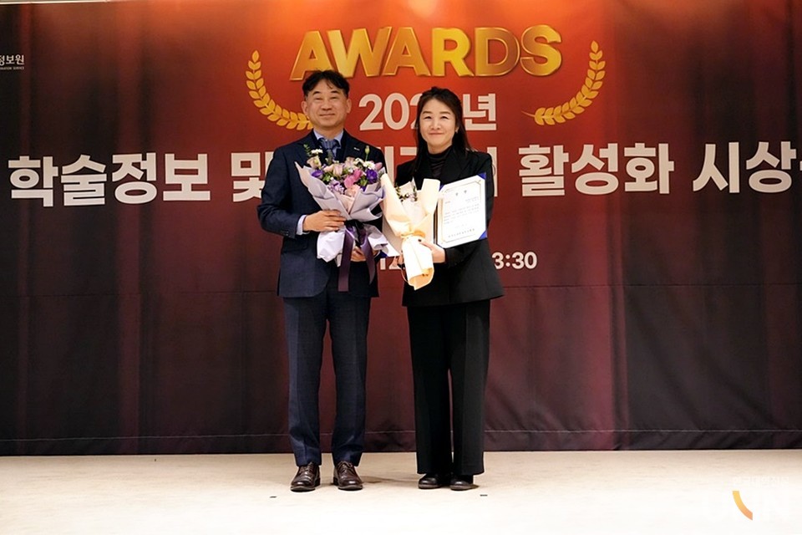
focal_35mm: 59
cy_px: 268
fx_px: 1314
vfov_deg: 23.0
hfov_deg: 33.9
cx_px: 401
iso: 6400
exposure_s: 1/200
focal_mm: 59
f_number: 4
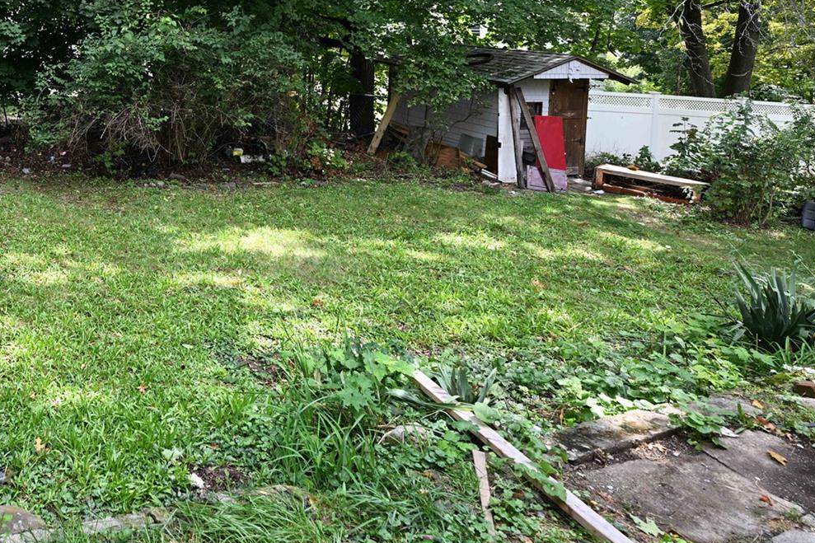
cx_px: 86
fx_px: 656
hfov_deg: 55.5
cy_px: 28
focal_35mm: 29
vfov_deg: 40.6
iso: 200
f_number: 5
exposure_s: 1/160
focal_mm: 14
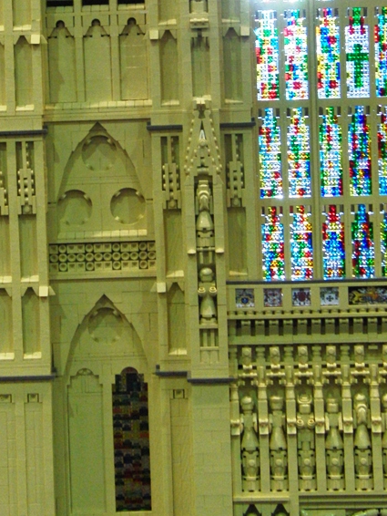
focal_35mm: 132
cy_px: 111
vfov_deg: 14.9
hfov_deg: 11.2
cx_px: 126
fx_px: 1966
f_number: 3.6
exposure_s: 1/15
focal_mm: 13
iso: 400
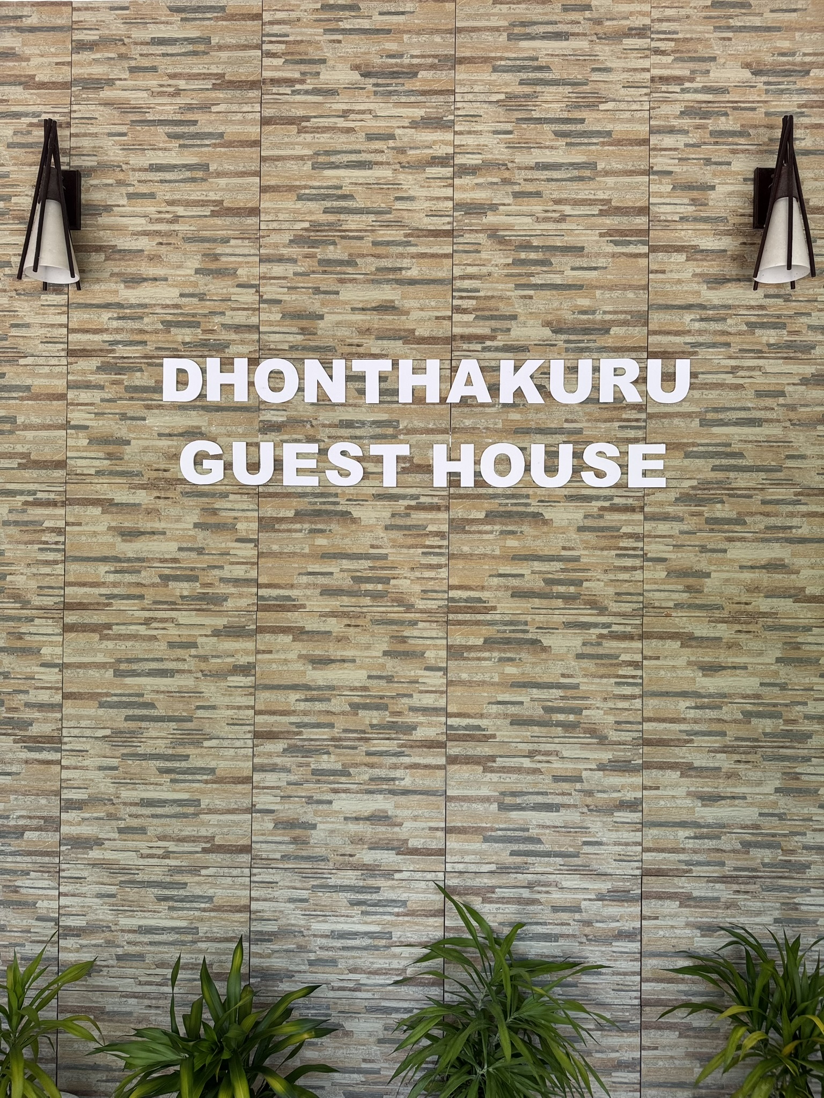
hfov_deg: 56.8
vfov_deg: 71.6
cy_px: 549
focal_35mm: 24
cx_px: 412
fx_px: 762
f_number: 1.78
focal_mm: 6.76
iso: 160
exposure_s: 1/121
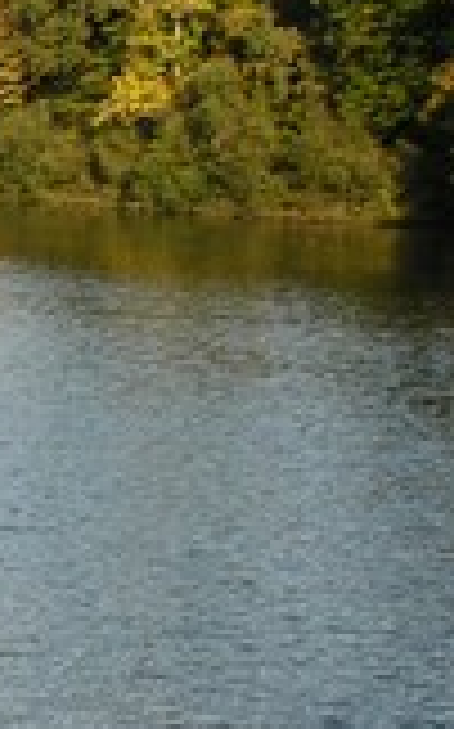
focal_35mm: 183
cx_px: -1065
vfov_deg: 11.4
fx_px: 3629
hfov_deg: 6.4
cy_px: 490
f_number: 7.1
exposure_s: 1/80.4
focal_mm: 8.9
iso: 50
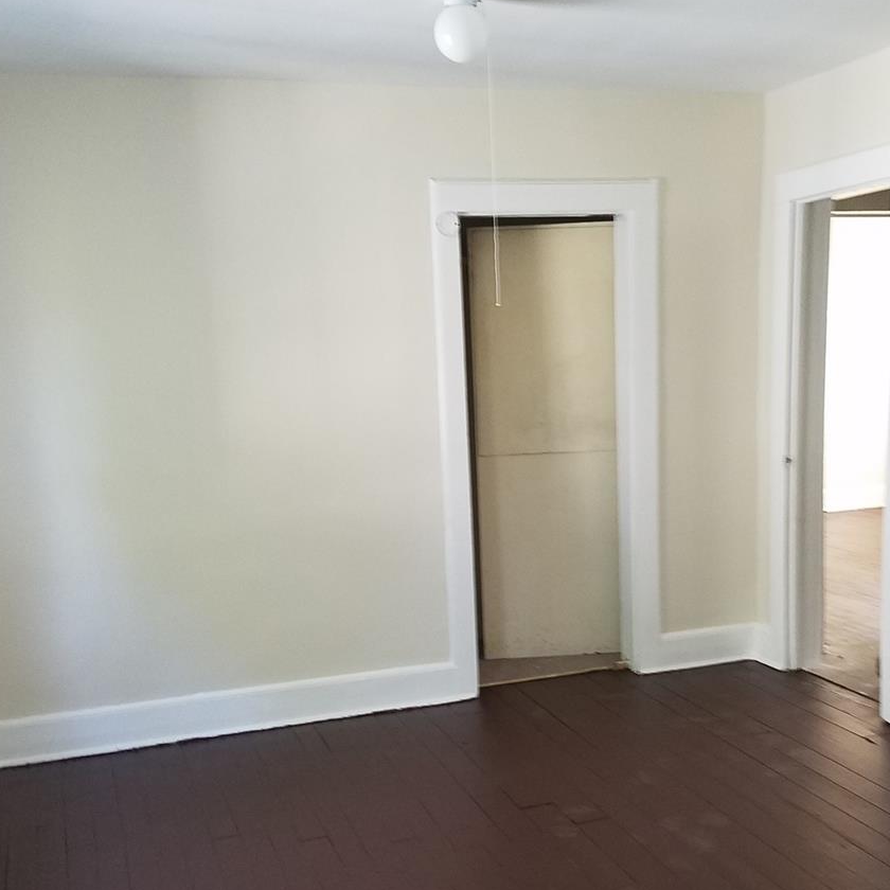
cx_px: 517
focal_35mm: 42
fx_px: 1222
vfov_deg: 39.8
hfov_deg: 39.9
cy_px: 548
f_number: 1.7
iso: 160
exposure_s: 1/25
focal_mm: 4.2
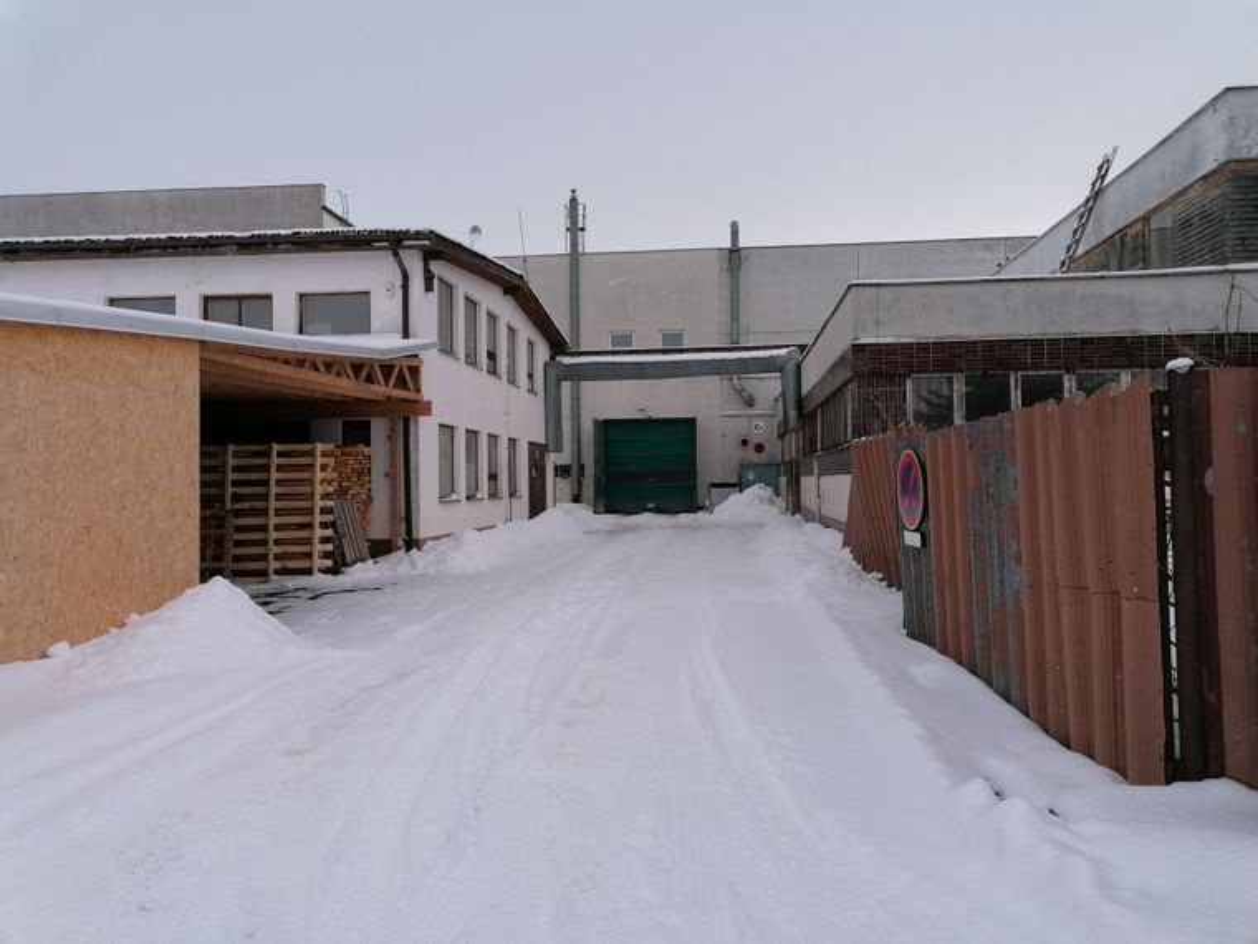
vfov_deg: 51.4
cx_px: 629
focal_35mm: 27
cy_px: 472
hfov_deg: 65.3
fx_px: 981
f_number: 1.8
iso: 50
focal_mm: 4.75
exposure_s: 1/2174
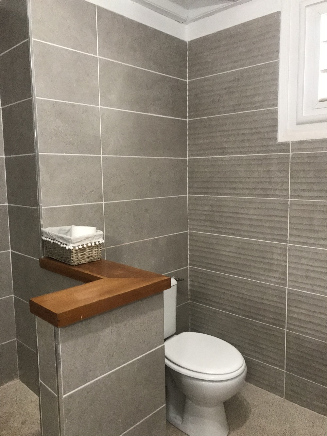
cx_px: 164
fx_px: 353
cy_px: 218
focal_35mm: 28
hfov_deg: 49.8
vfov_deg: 63.4
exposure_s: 1/45
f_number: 1.8
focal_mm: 3.99
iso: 250
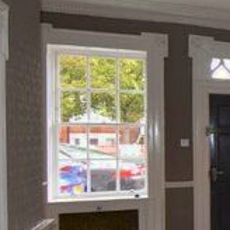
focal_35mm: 60
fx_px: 450
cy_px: 151
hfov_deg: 18.1
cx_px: 471
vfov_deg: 28.5
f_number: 4
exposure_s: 1/60
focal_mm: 11
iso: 400
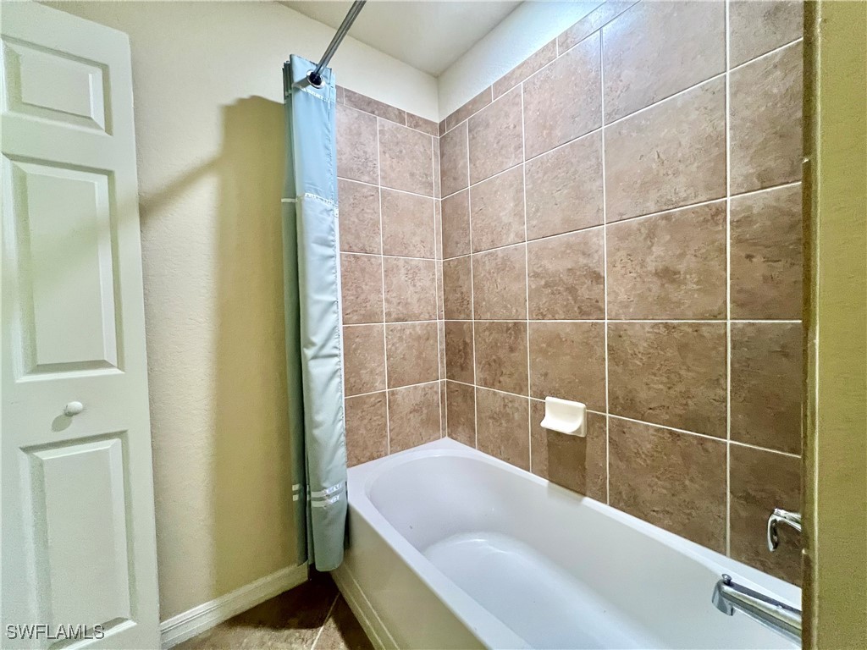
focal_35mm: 13
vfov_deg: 89.9
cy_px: 325
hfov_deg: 106.2
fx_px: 326
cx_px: 434
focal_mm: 1.57
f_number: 1.8
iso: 400
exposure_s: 1/60
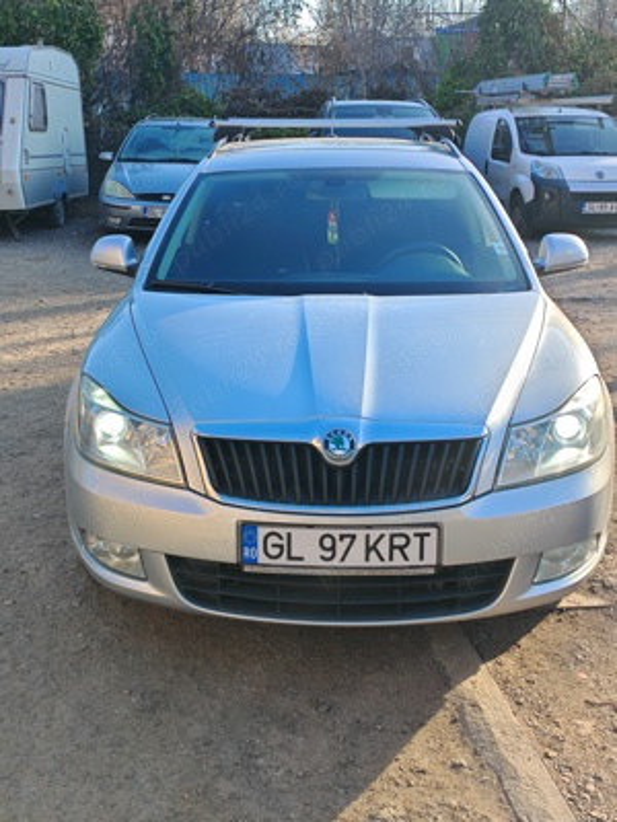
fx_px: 1022
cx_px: 308
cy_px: 411
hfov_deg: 33.6
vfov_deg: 43.9
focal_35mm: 43
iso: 50
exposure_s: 1/870
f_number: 2
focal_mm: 6.83
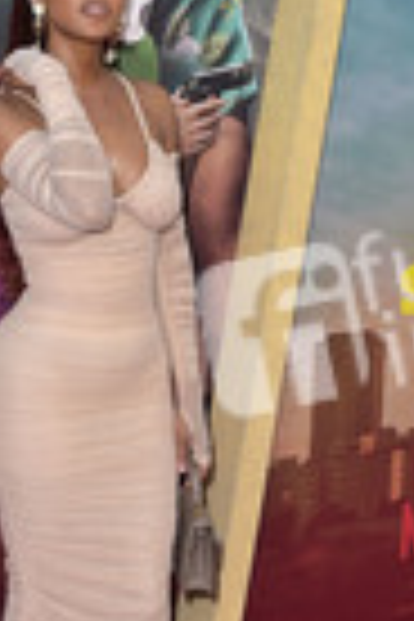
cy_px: 86
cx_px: 20
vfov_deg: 21.5
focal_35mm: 93
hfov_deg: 14.5
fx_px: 1604
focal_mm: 32
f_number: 5.6
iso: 500
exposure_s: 1/250
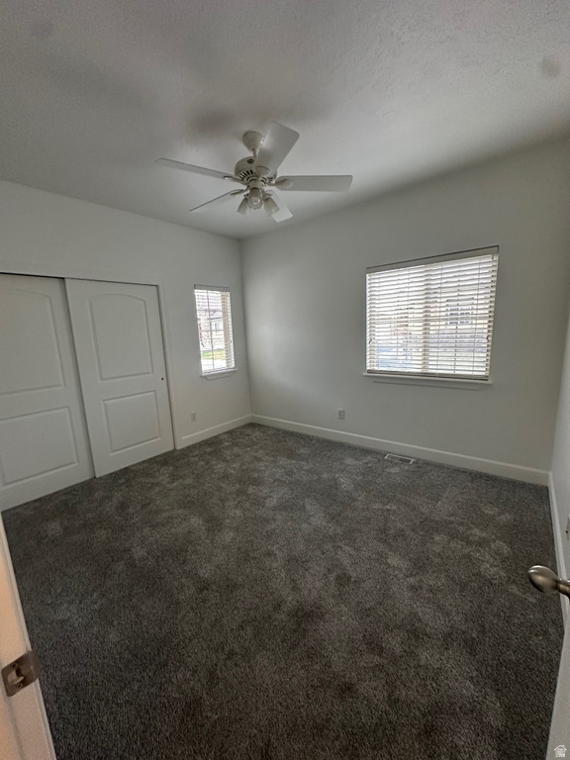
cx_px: 285
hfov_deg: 85.7
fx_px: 307
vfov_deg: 102.1
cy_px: 380
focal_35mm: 14
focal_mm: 2.22
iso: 500
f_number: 2.2
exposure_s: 1/60
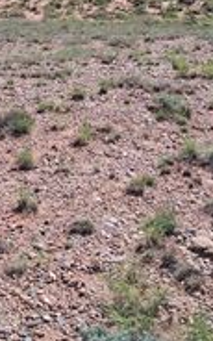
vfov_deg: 26.3
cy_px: 12
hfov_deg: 17.3
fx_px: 697
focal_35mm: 75
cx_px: 56
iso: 25
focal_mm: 3.98
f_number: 1.8
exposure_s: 1/568
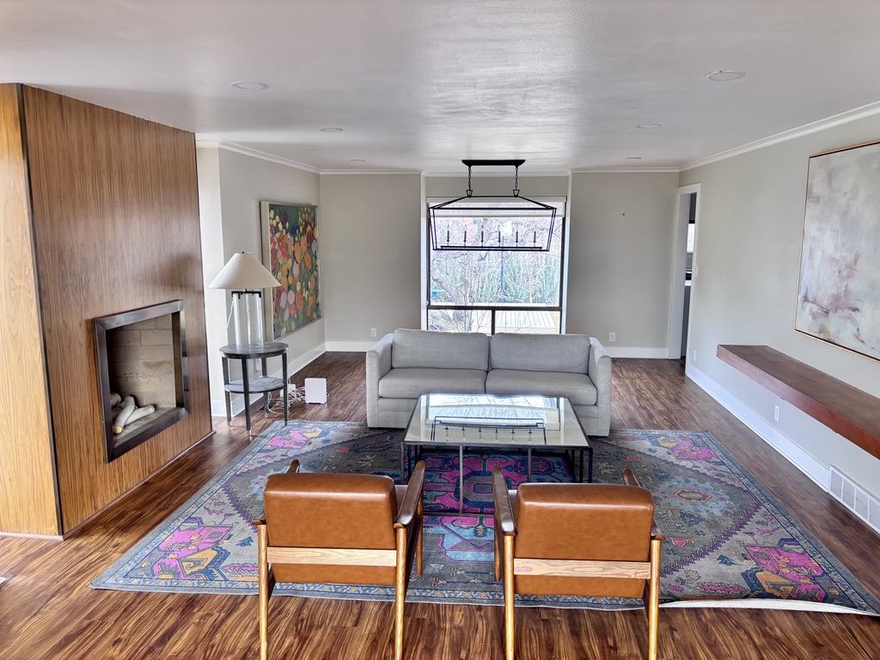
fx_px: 661
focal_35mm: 26
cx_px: 440
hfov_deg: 67.3
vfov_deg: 53.1
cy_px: 330
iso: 125
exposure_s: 1/92
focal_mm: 5.96
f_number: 1.6
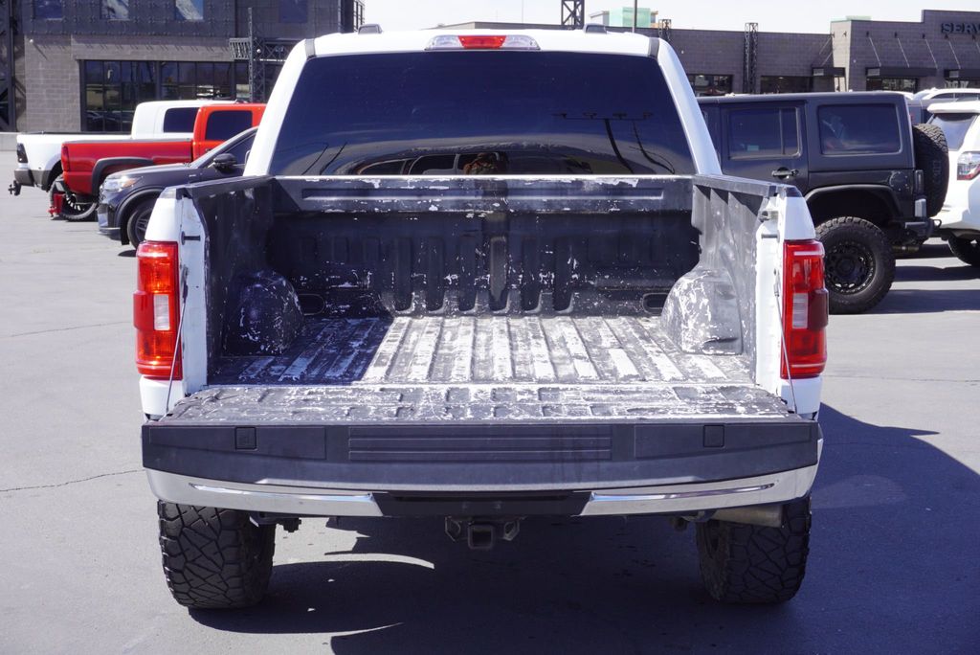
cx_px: 490
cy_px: 328
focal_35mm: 56
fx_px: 1512
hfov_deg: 35.9
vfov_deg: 24.4
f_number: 9
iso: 100
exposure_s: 1/100
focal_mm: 37
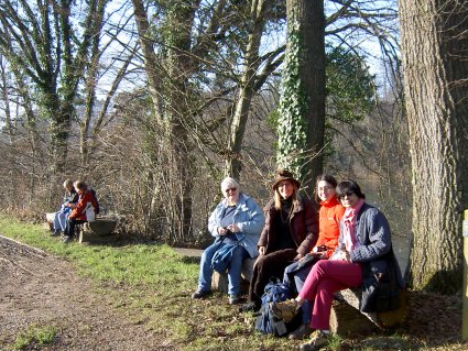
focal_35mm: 48
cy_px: 204
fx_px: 649
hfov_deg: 39.6
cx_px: 263
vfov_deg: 30.2
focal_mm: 5.6
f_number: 2.8
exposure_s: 1/250
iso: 50
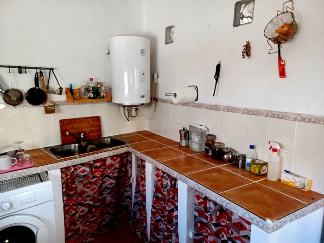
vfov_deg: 54.8
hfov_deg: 69.4
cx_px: 162
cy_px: 122
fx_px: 234
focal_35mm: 25
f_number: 1.8
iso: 400
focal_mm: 4.6
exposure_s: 1/33.3
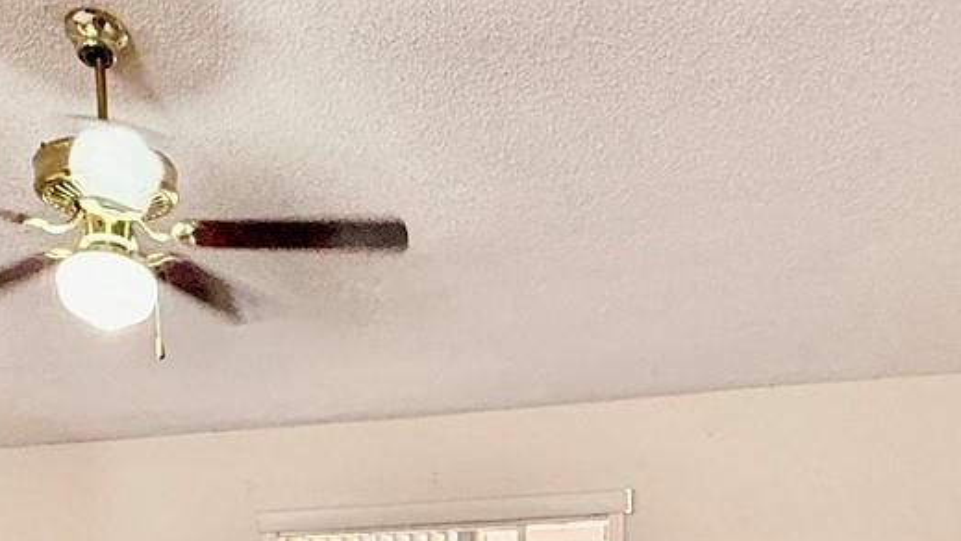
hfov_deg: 43.7
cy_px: 873
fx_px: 1198
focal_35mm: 47
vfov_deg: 20.6
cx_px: 428
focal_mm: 2.22
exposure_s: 1/120
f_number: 2.2
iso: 400
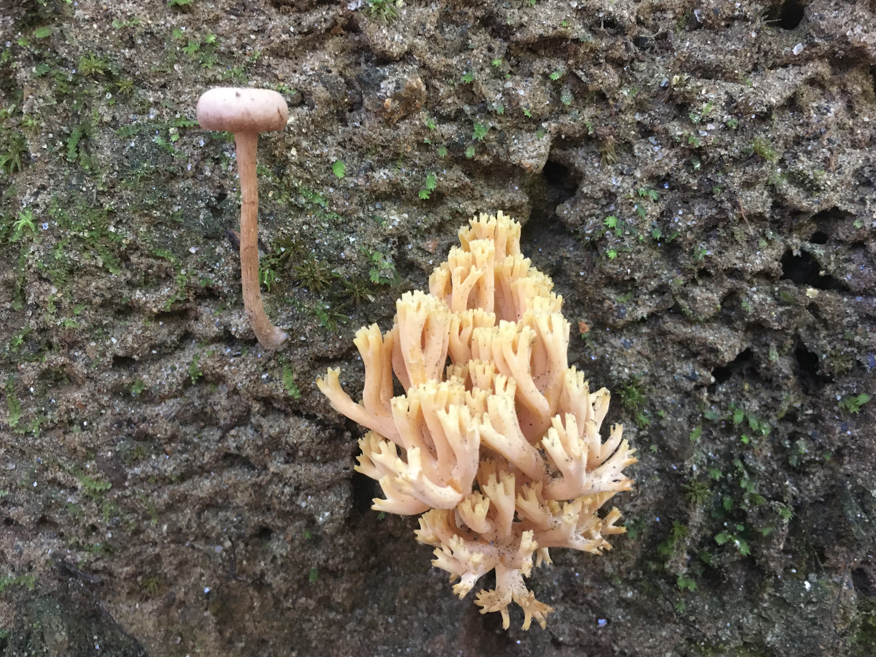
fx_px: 759
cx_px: 429
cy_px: 327
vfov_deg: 46.8
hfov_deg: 60.0
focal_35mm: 30
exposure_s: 1/30
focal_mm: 4.15
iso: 250
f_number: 2.2
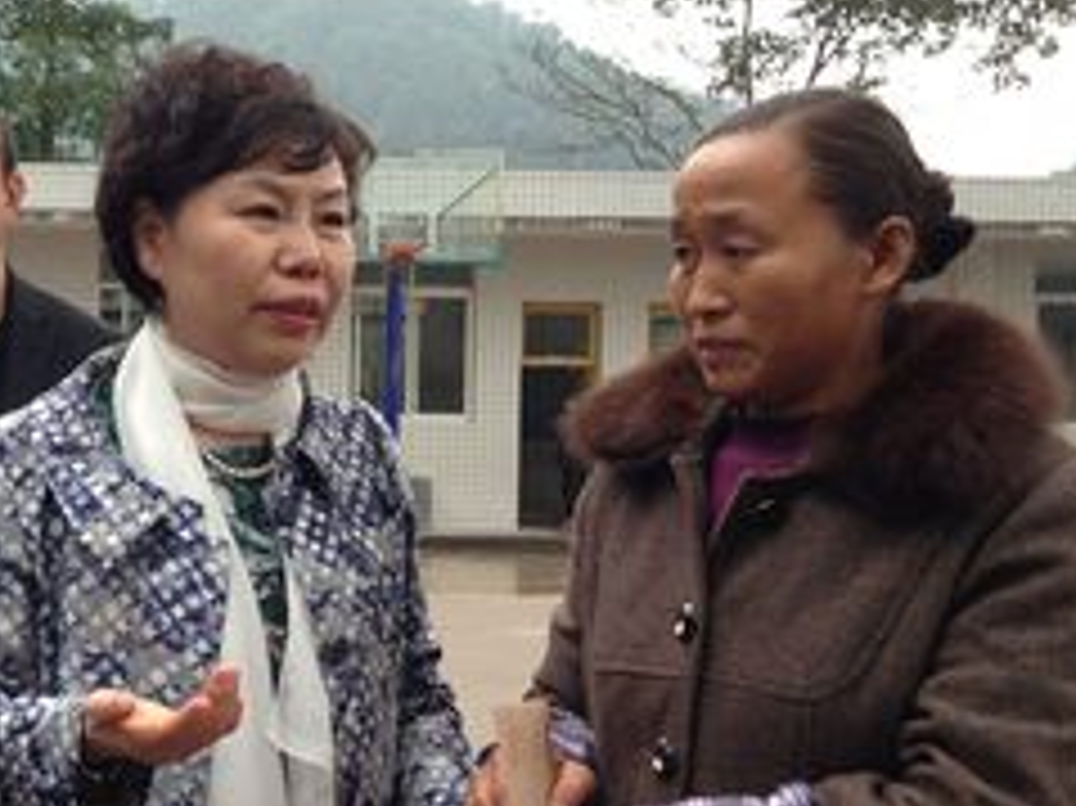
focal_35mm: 69
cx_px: -9
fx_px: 2144
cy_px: 439
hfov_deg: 26.6
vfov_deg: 21.3
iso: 50
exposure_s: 1/120
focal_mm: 4.13
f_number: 2.4
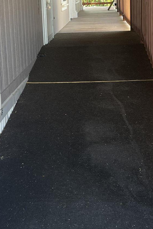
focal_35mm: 74
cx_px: 80
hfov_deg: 18.4
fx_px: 472
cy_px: 93
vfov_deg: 27.3
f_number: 1.6
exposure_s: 1/121
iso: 50
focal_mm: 5.1
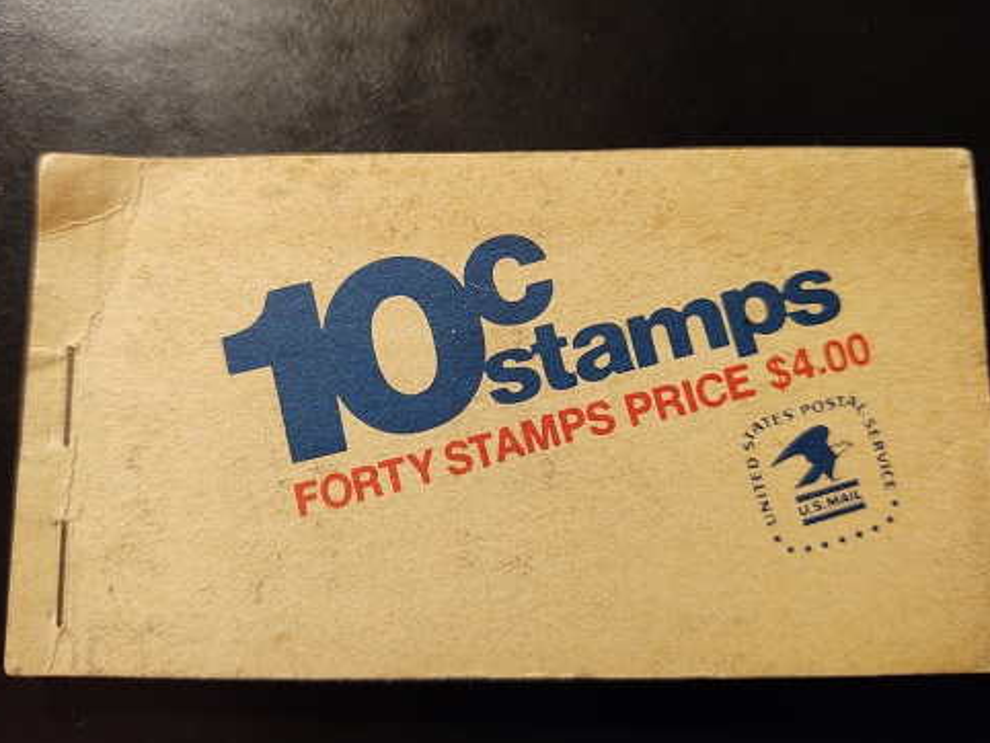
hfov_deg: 63.4
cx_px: 487
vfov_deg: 49.8
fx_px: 801
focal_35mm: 28
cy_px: 368
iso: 369
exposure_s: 1/60
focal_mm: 4.75
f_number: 1.7
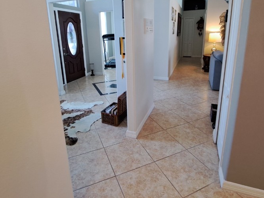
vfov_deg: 64.8
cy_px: 73
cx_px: 127
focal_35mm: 20
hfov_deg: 81.7
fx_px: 152
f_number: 2.2
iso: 200
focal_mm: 1.74
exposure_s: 1/50
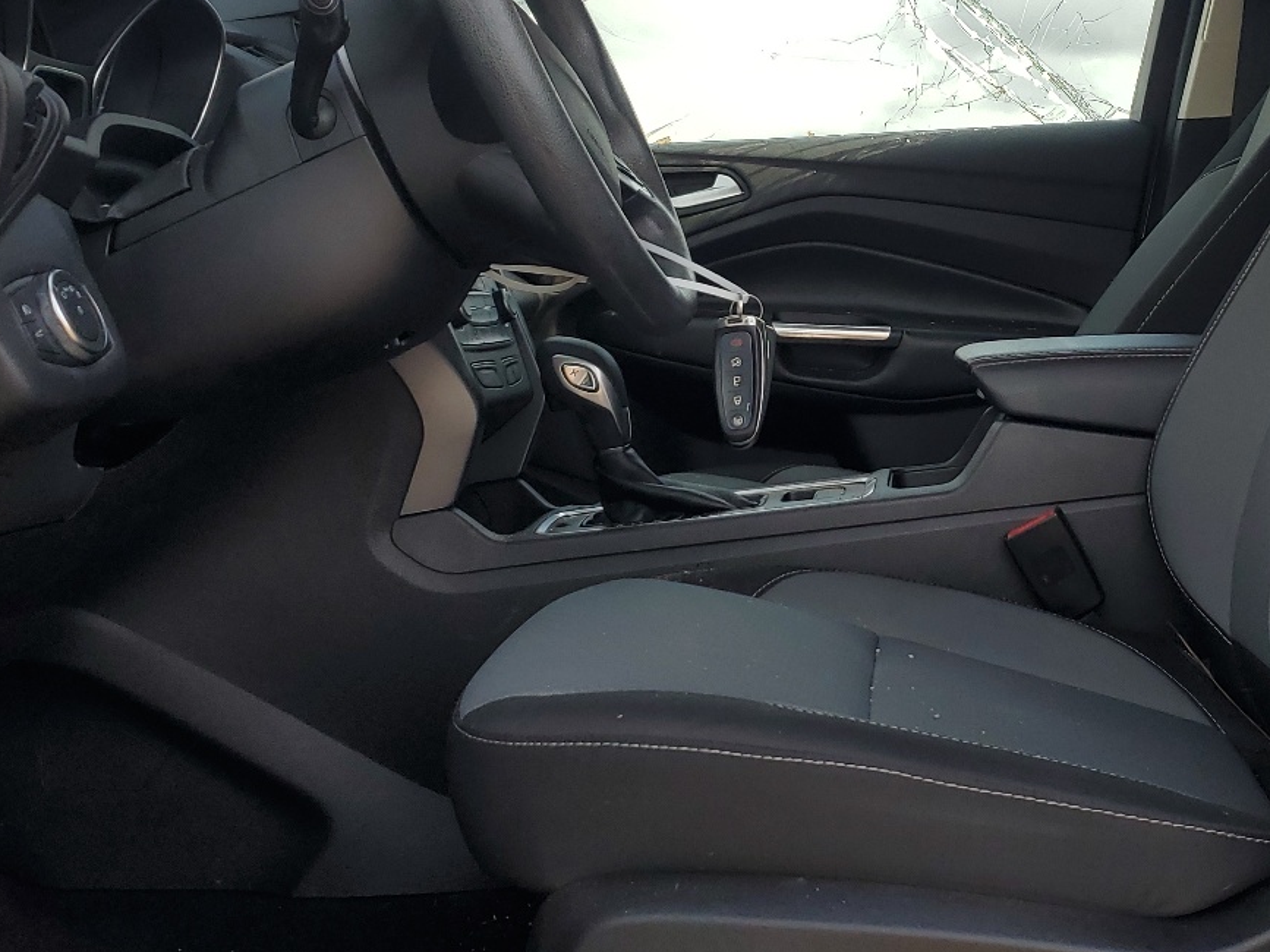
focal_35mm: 48
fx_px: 1761
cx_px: 930
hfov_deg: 38.8
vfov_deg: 30.1
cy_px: 340
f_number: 1.5
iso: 50
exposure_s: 1/1250
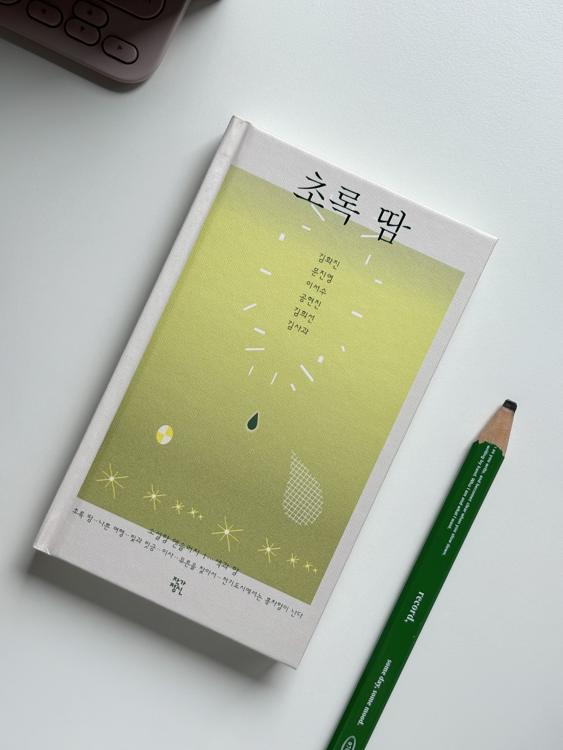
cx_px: 282
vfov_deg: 36.8
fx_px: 1128
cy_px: 375
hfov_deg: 28.0
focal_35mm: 52
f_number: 1.6
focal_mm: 5.96
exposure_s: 1/150
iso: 32
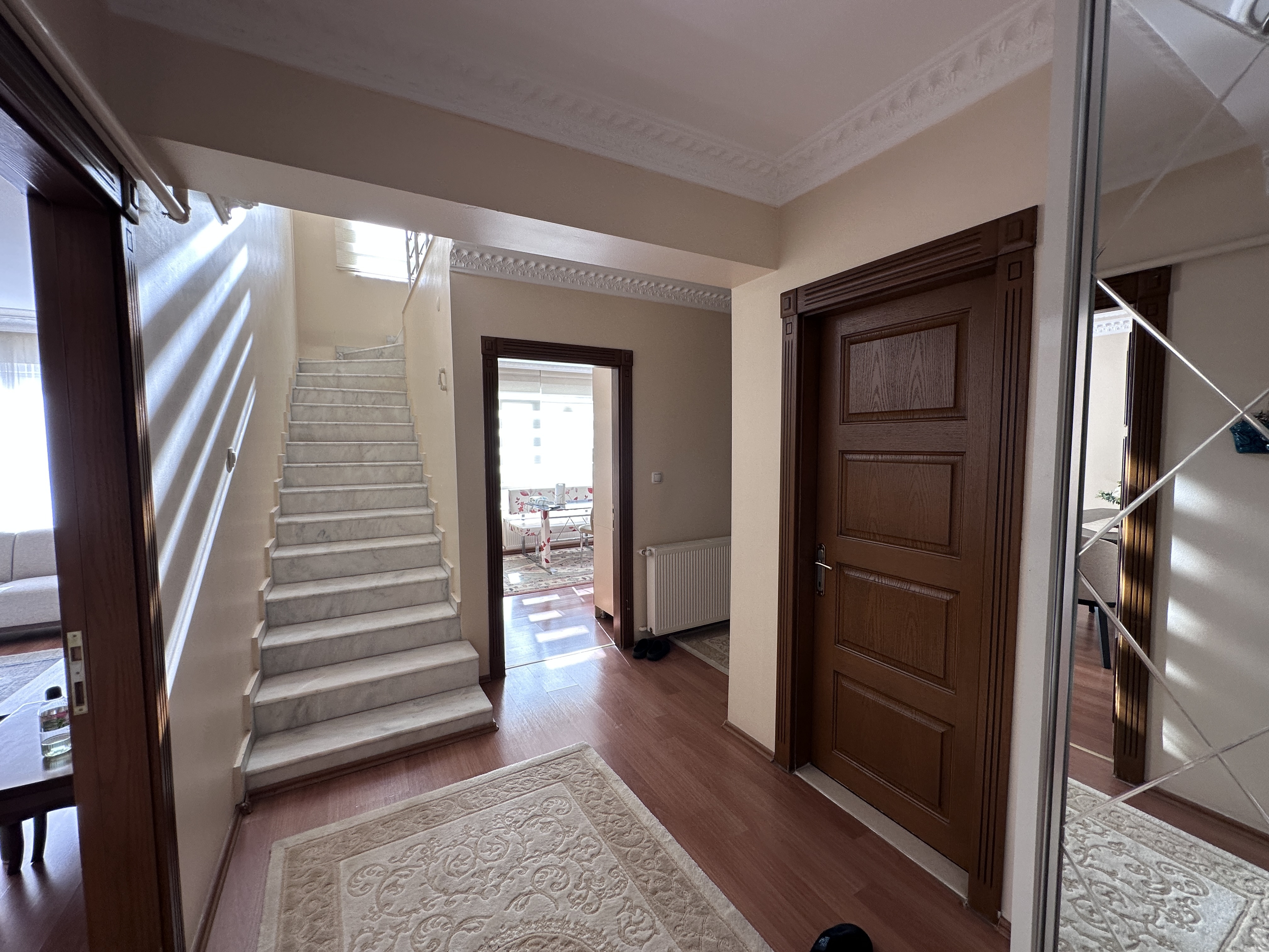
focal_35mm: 14
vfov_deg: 85.7
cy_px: 476
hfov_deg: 102.1
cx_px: 634
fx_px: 513
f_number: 2.2
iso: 80
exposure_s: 1/99
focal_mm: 2.22
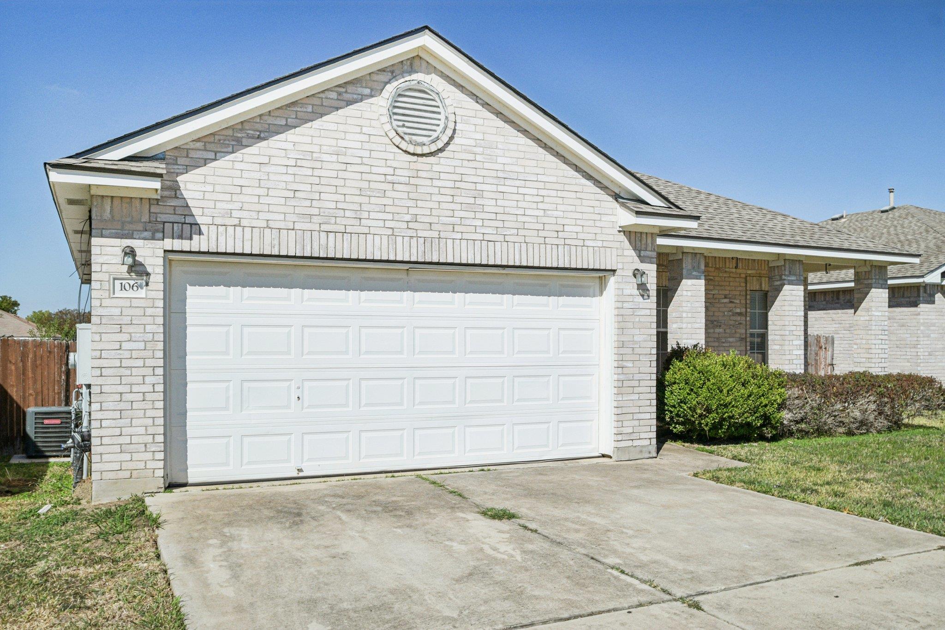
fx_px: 787
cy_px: 315
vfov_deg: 43.6
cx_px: 472
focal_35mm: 30
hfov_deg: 61.9
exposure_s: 1/2000
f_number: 8
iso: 400
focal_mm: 20
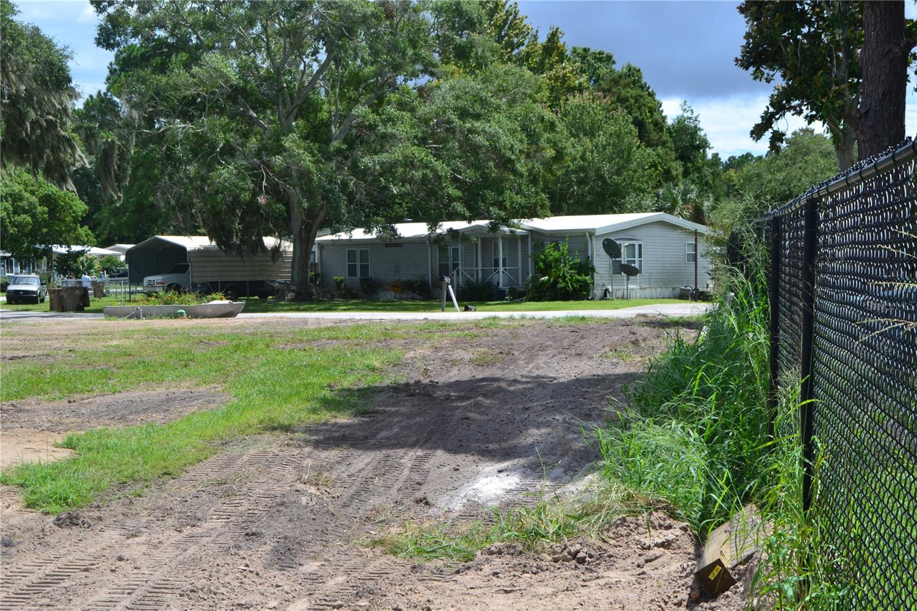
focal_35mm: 57
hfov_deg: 35.1
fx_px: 1452
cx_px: 458
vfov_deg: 23.8
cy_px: 306
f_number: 10
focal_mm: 38
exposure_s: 1/250
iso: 400
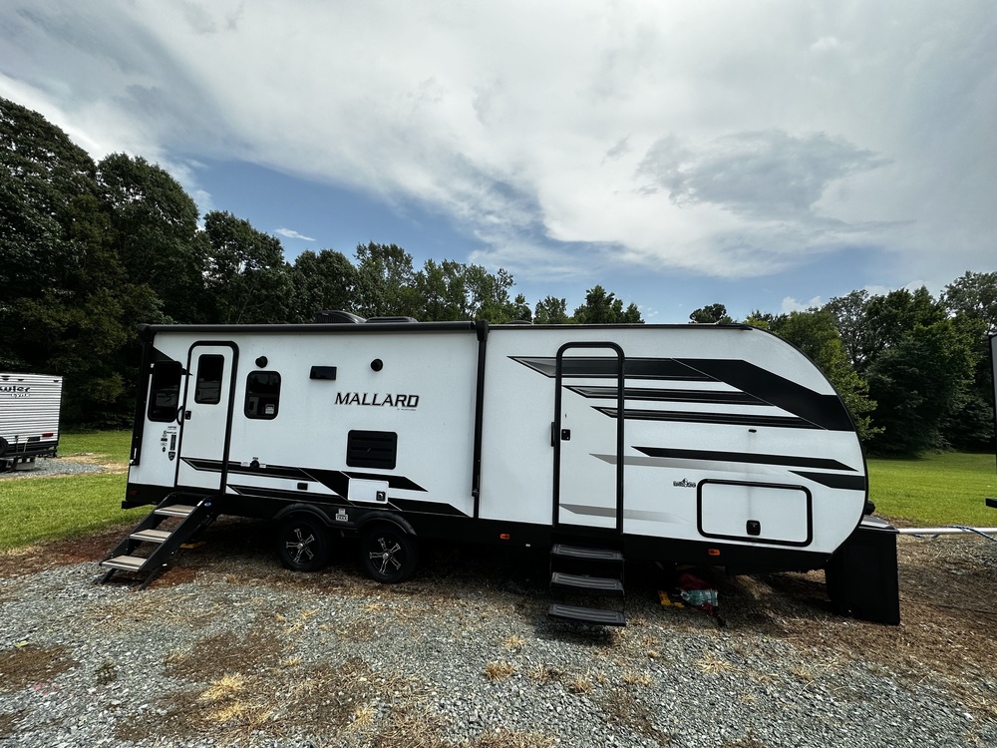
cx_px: 498
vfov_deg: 85.7
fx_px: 403
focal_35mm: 14
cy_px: 374
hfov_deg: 102.1
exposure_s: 1/2132
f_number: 2.2
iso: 50
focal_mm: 2.22
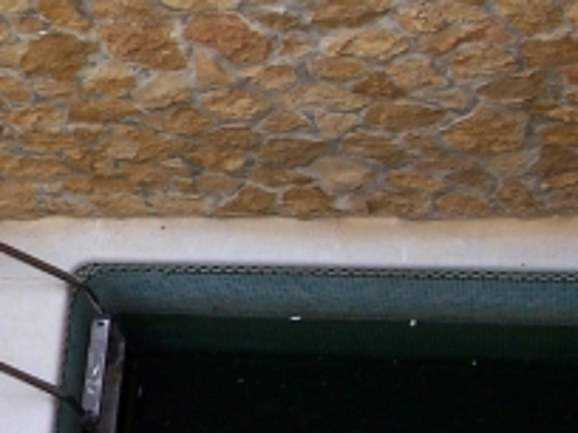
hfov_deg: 15.9
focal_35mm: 119
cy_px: 209
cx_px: -113
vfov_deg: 12.5
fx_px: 1987
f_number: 2.8
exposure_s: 1/180
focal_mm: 6.3
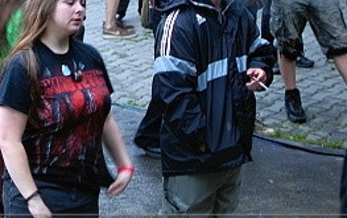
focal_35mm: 146
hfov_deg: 13.7
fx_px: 1386
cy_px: -38
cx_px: -100
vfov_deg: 8.9
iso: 250
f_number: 2
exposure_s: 1/40
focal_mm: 35
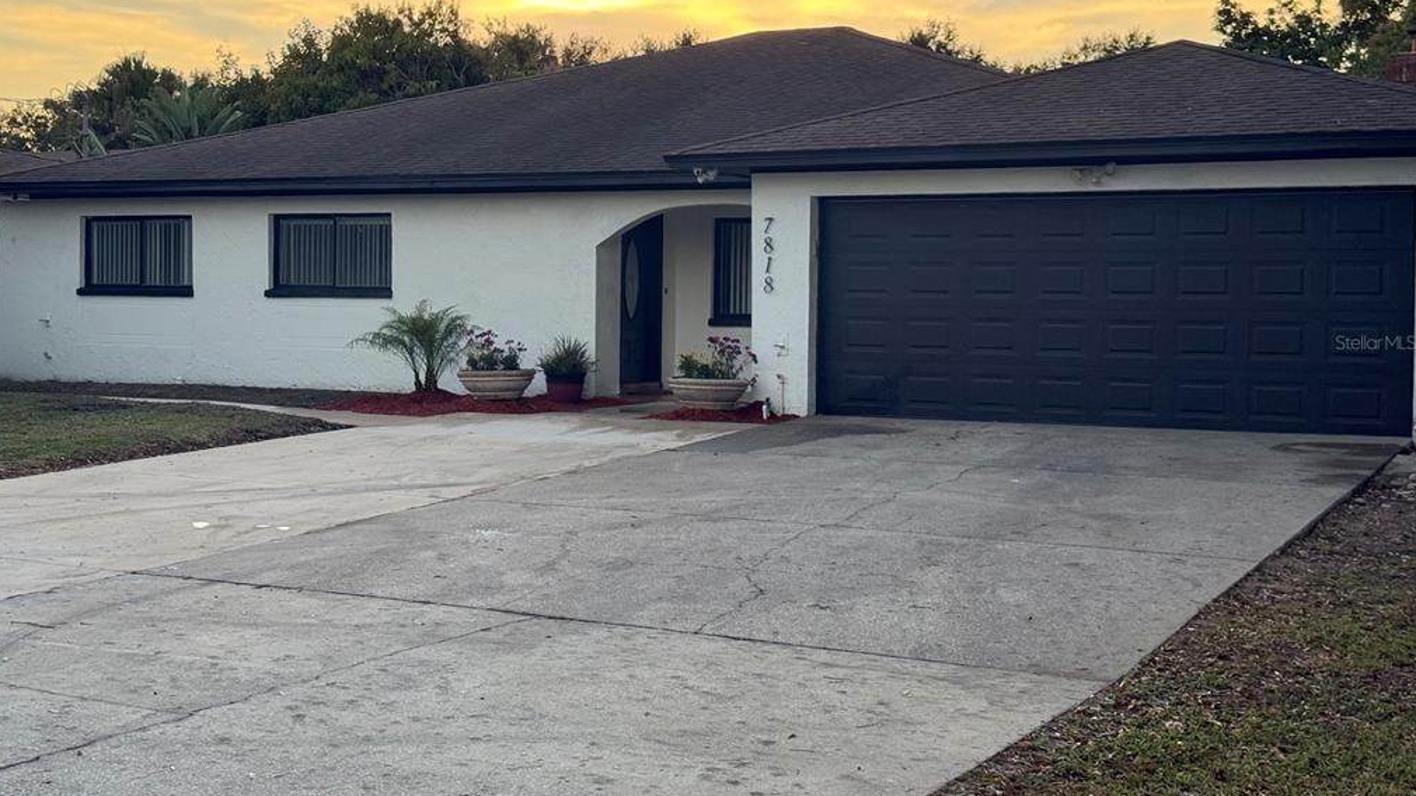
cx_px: 702
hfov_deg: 39.2
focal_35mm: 53
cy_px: 342
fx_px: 1990
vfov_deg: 22.6
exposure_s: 1/316
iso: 100
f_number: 1.78
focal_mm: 6.76
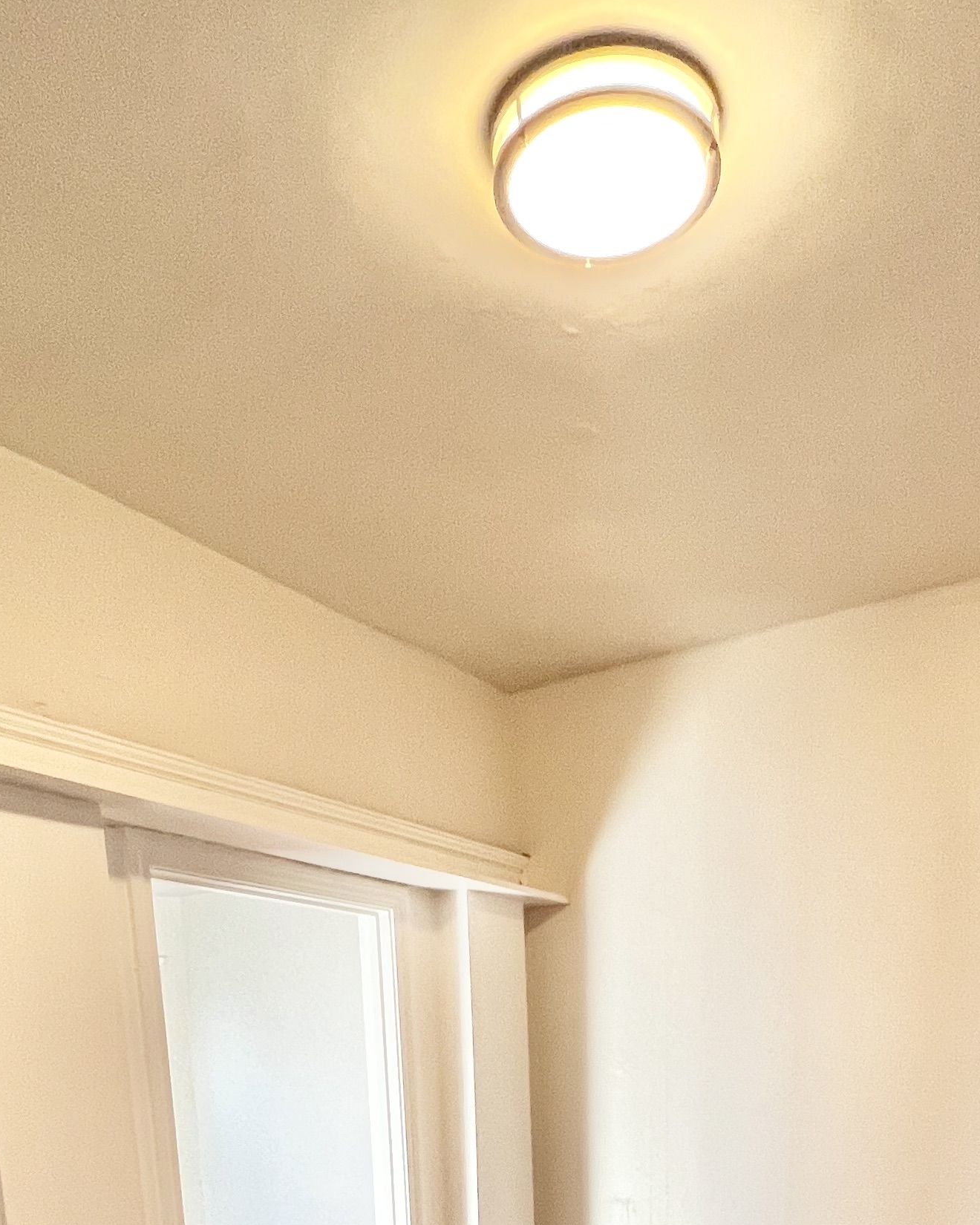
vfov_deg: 42.4
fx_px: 1124
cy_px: 1399
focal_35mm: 31
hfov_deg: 46.9
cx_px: 572
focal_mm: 1.57
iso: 200
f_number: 1.8
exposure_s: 1/120
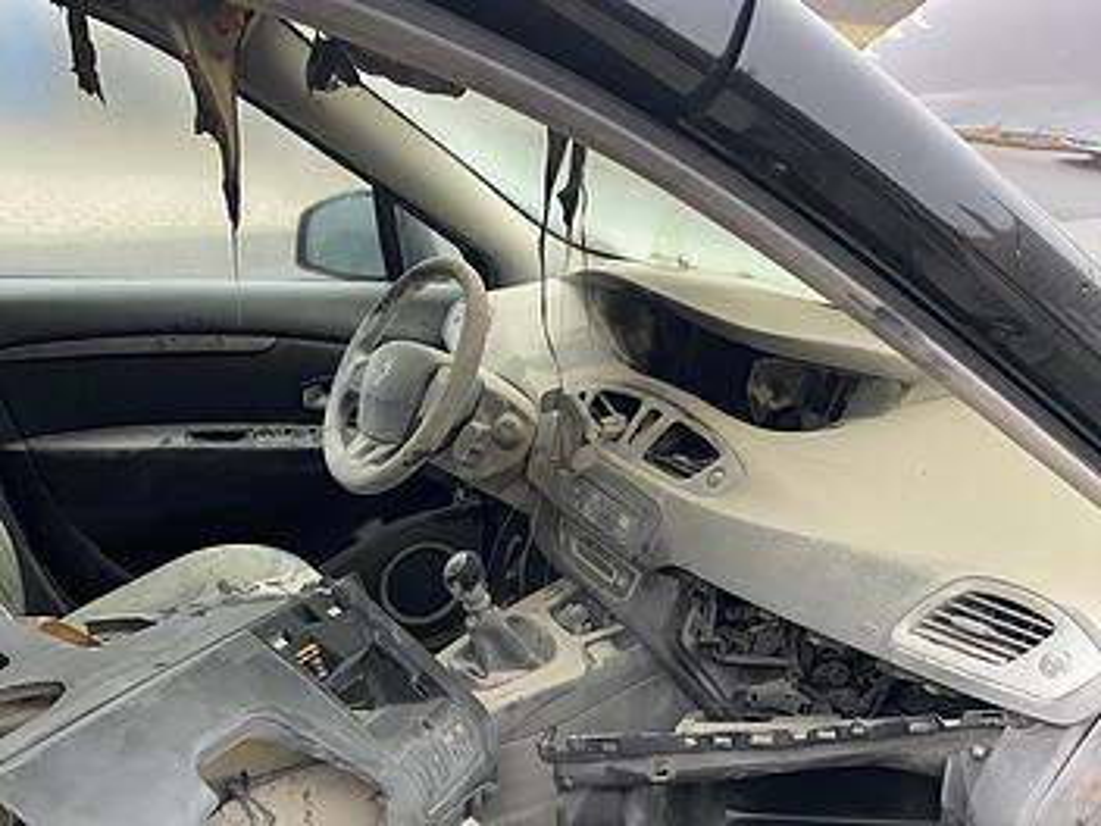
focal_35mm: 26
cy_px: 413
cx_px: 550
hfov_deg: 67.3
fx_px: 827
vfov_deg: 53.1
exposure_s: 1/121
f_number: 1.8
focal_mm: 4.25
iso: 50
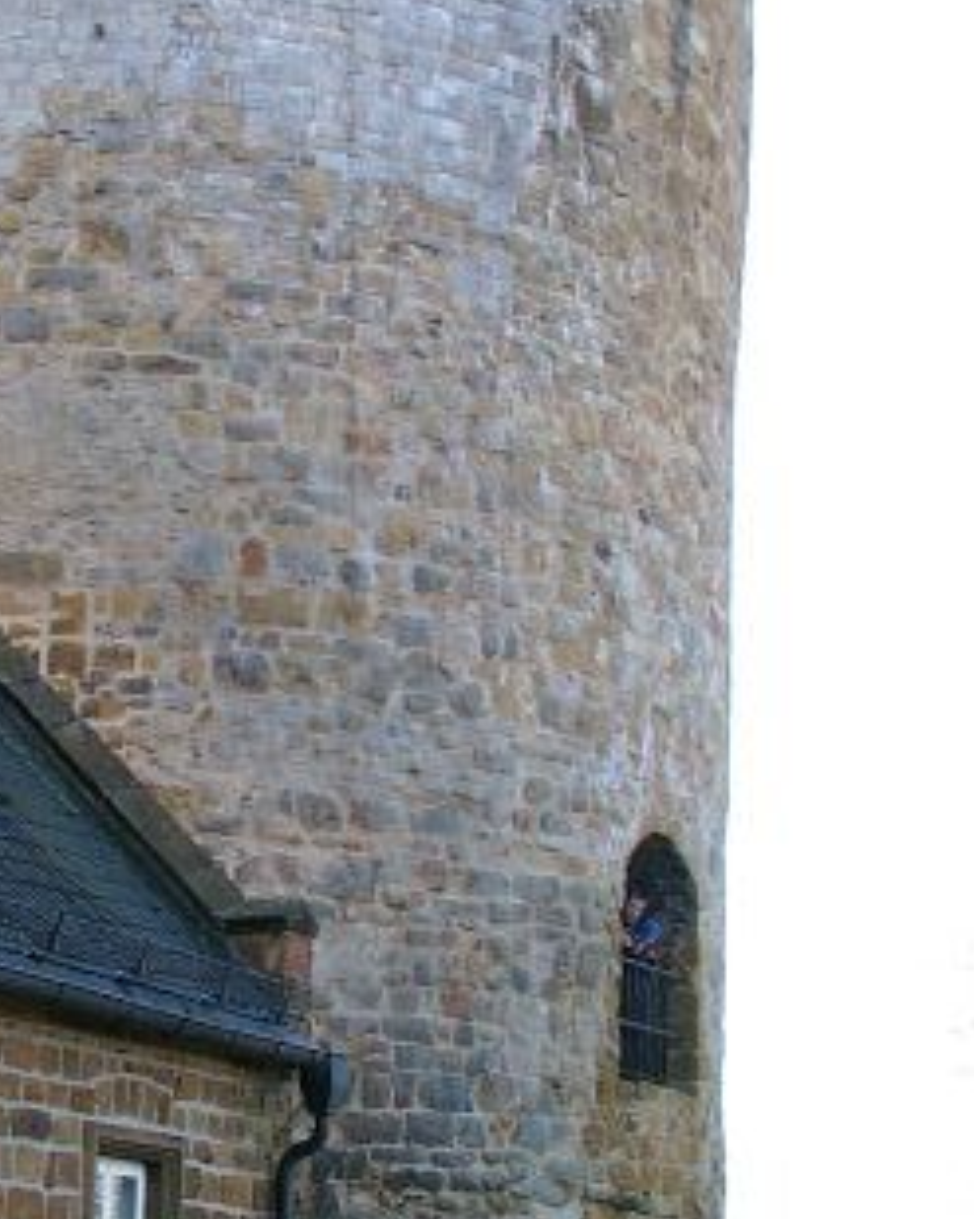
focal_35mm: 86
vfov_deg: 22.2
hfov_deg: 17.6
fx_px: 3100
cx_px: 79
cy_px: 718
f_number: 4
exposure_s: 1/179
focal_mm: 7.13
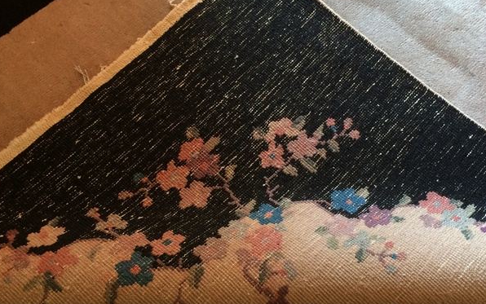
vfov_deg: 26.9
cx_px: 276
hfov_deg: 41.7
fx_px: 636
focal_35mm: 48
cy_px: 179
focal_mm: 4.12
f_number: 2.2
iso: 100
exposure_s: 1/30
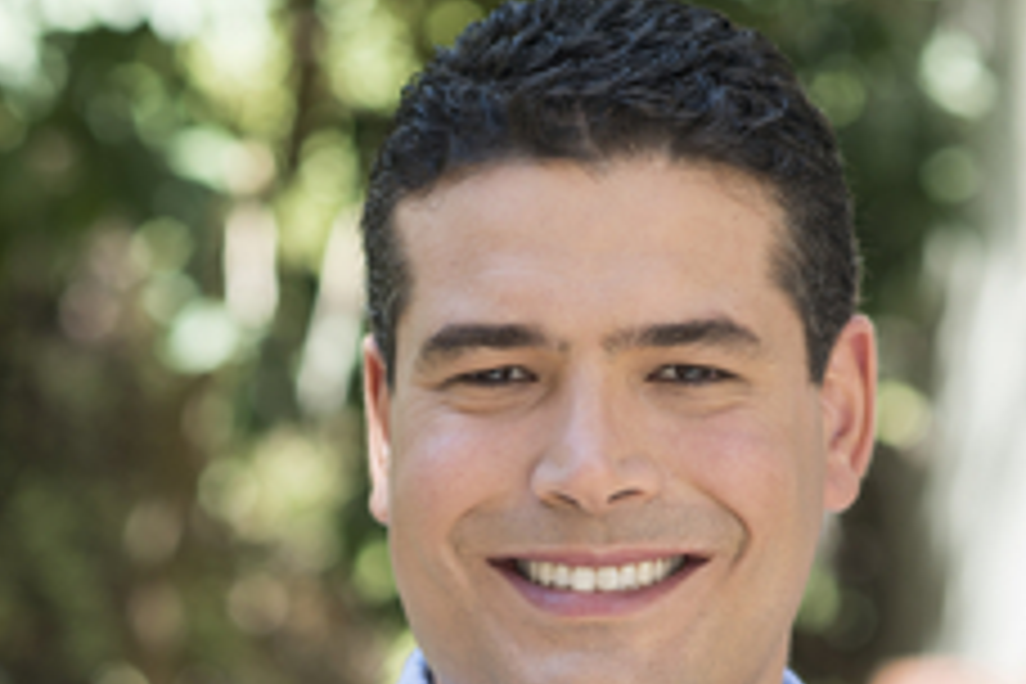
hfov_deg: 11.5
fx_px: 5101
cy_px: 594
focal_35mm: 179
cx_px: 554
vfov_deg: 7.7
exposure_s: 1/160
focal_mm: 85
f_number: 3.5
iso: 100
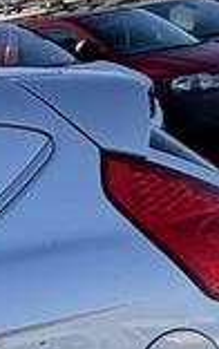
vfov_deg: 23.2
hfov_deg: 10.0
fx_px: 809
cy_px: 360
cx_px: -494
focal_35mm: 85
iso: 64
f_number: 2.2
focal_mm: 2.22
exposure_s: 1/771
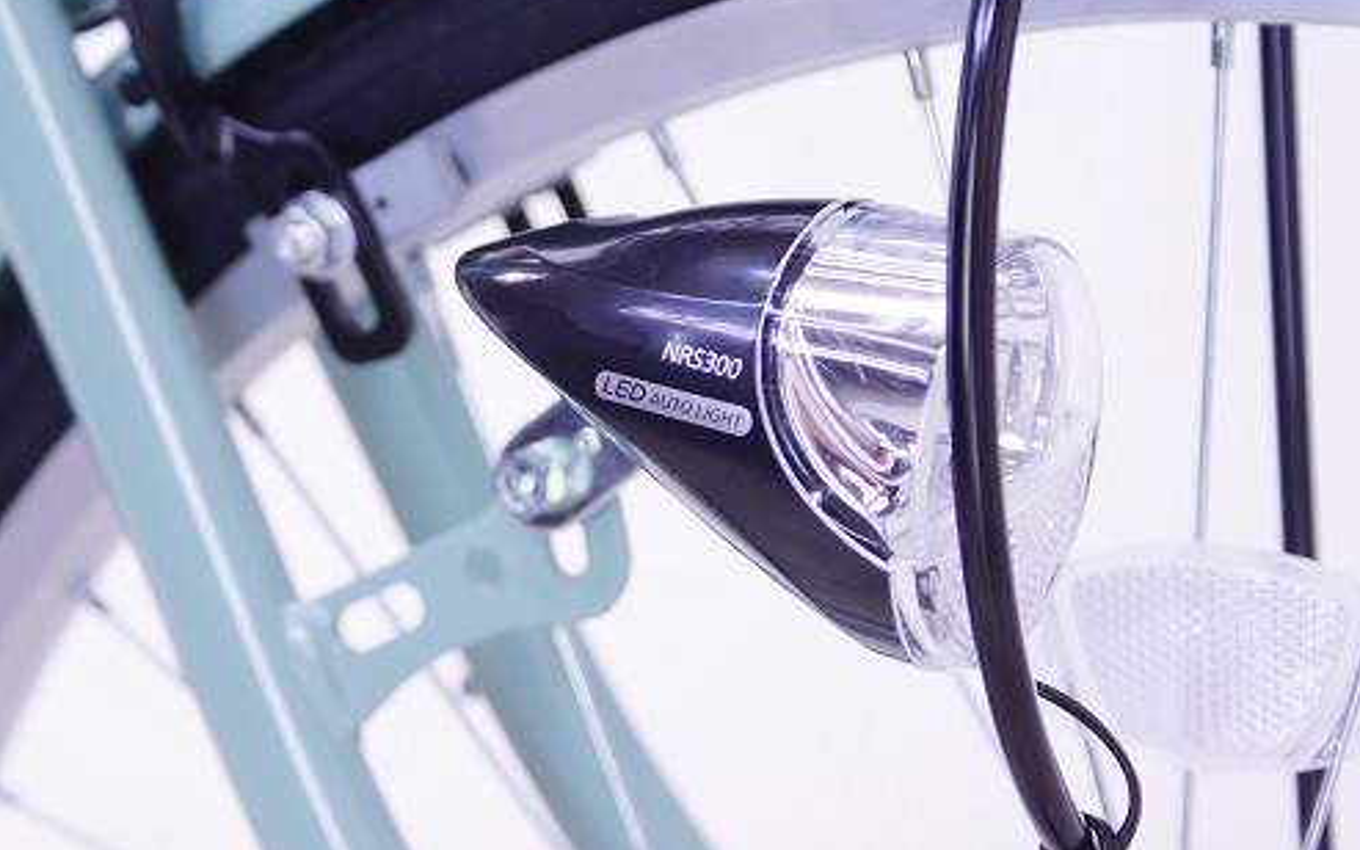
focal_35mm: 93
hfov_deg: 22.3
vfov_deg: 14.1
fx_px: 3447
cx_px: 687
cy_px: 396
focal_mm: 60
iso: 400
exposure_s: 1/40
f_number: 5.6
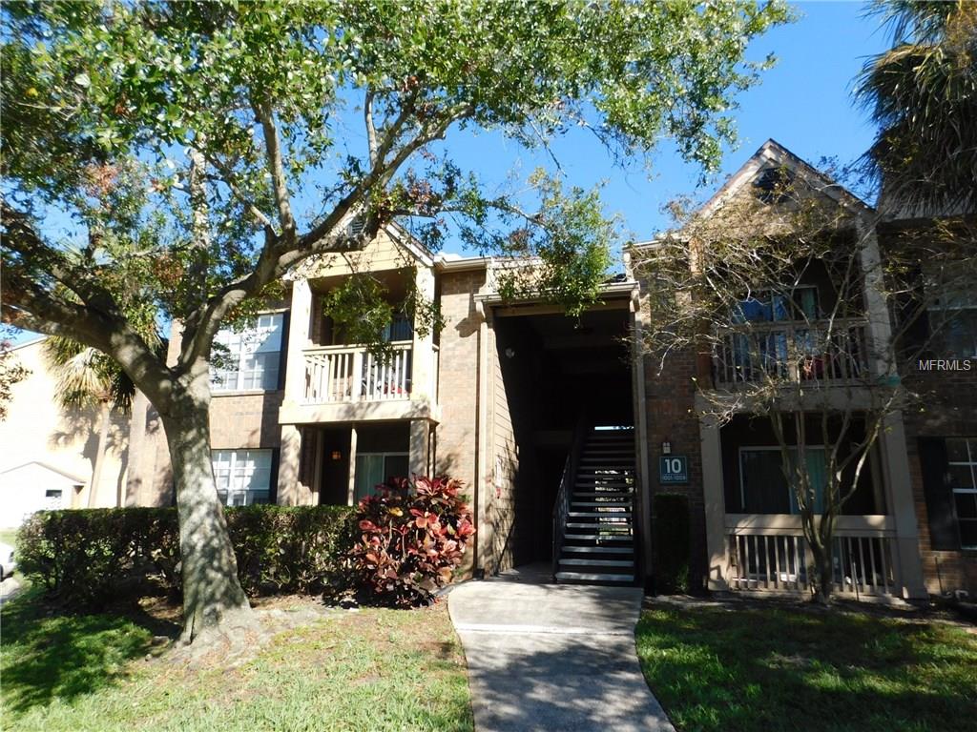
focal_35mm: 23
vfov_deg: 58.9
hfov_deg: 73.9
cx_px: 488
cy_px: 366
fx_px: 649
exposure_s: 1/800
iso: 125
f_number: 3
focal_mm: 4
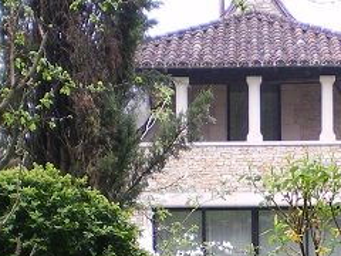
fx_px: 1182
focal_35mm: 120
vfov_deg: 12.2
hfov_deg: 16.3
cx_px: 274
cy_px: 267
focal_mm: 6.3
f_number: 3.1
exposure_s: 1/50
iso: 64
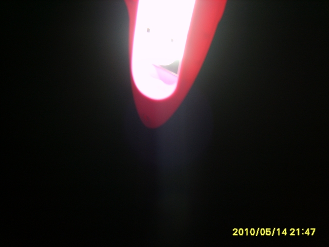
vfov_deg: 40.7
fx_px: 333
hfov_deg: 52.6
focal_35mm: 35
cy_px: 124
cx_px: 164
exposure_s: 1/30
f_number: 2.8
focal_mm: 7.4
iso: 69
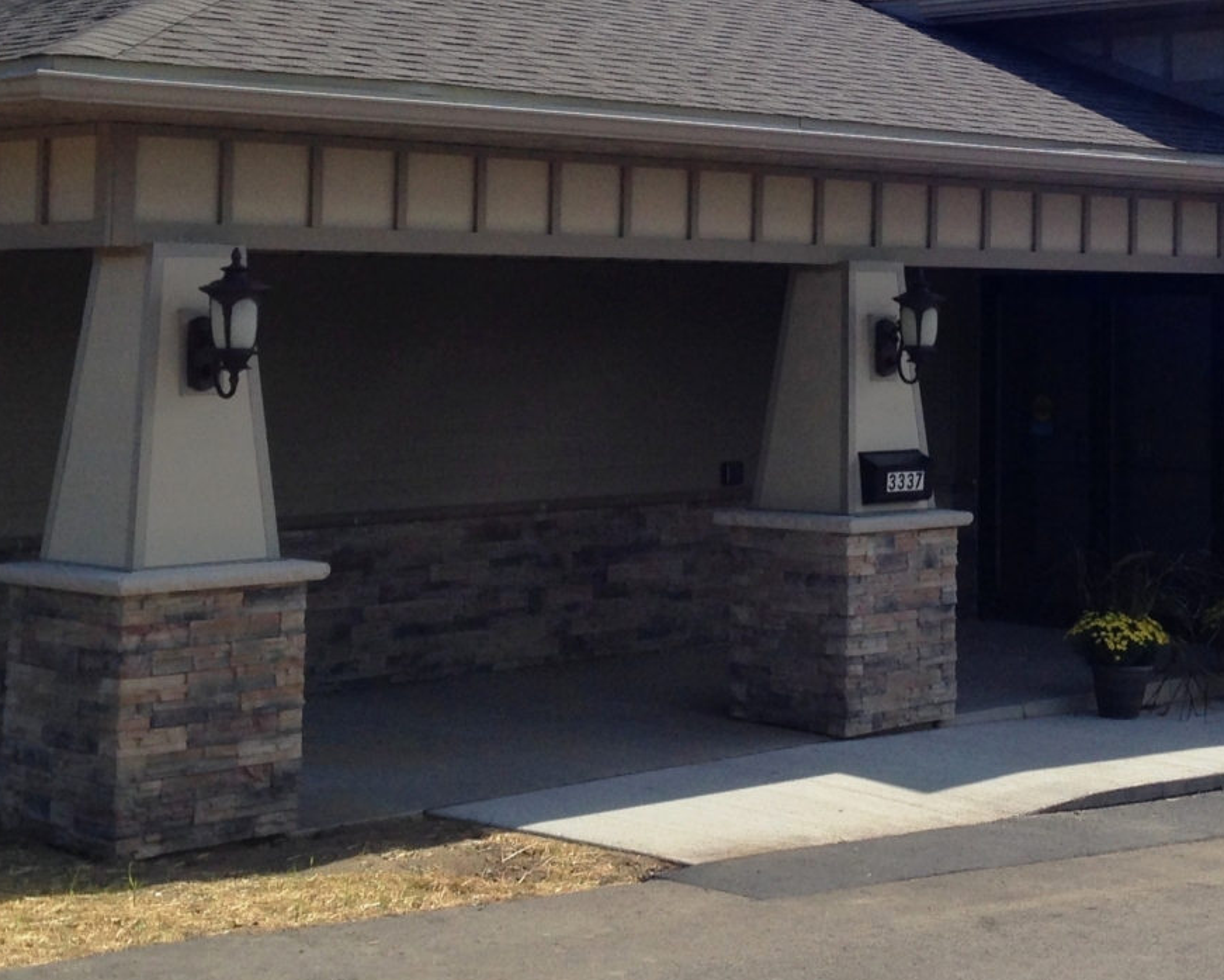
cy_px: 139
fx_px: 2753
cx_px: 922
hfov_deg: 24.8
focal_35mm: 76
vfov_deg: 19.9
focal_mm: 4.12
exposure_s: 1/1808
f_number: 2.4
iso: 50
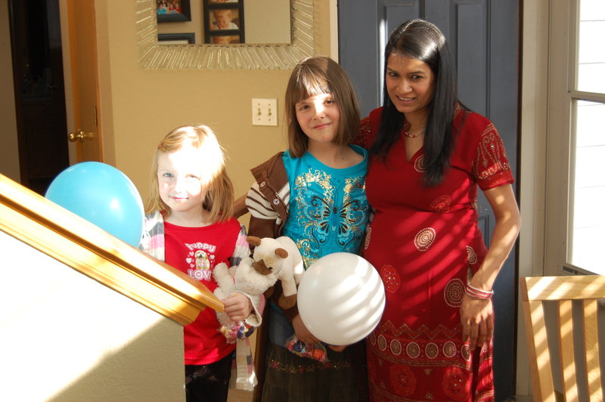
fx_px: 957
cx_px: 302
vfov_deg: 23.7
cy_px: 201
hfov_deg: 35.1
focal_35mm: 57
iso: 400
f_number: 5.6
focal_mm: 38
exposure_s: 1/125
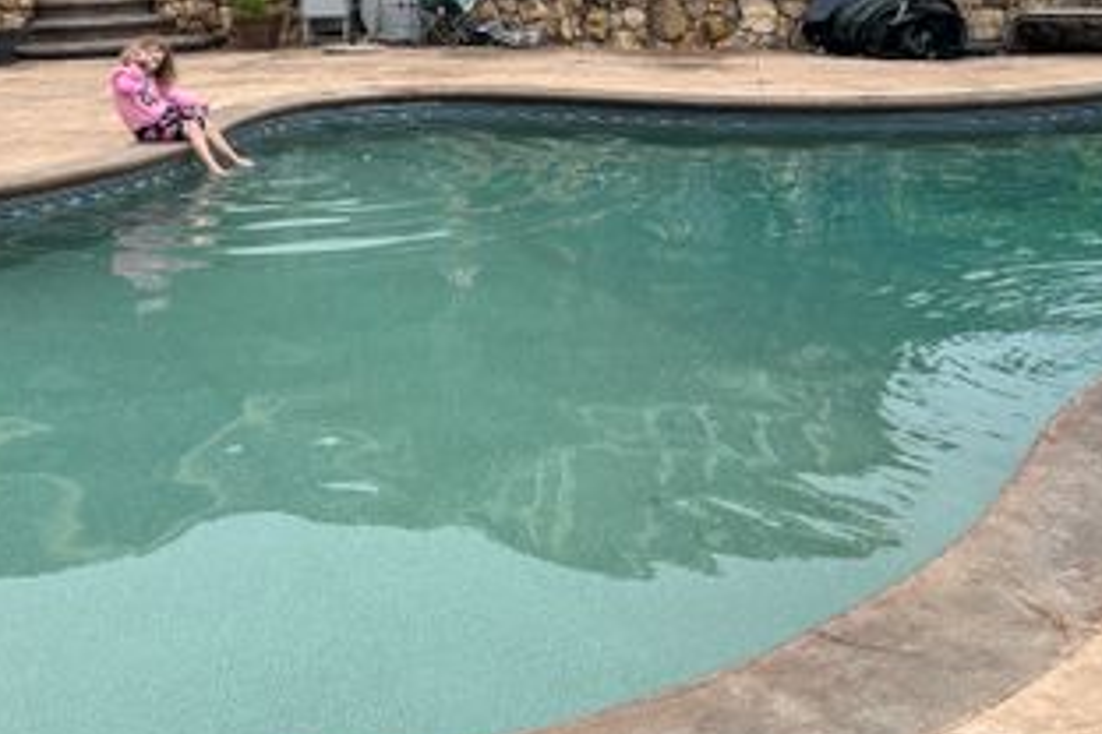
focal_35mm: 48
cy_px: -4
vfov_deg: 26.5
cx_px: 420
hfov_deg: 40.9
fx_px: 1469
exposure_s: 1/853
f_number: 1.78
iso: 80
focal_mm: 6.76
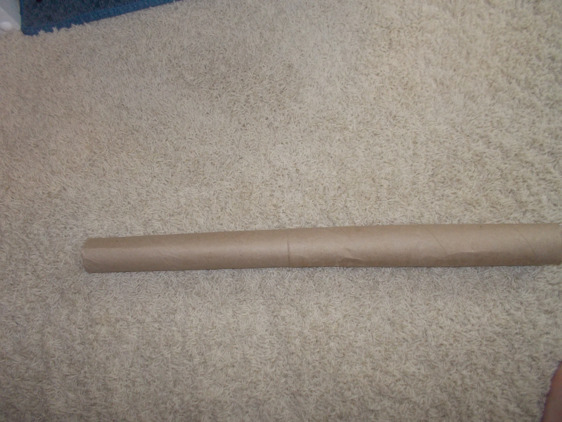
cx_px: 281
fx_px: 471
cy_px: 211
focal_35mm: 29
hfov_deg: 61.7
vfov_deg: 48.2
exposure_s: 1/30
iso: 200
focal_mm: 4.1
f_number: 3.3
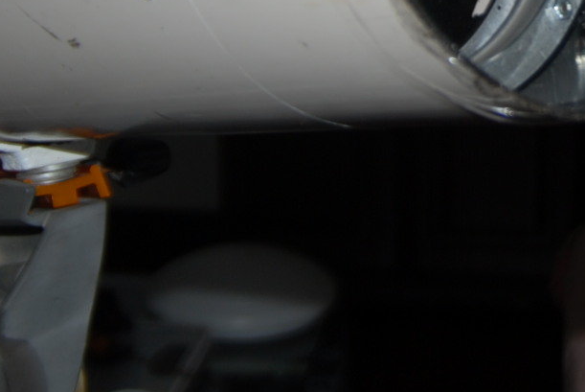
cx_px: 490
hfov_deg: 17.7
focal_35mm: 114
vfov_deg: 11.7
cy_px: -105
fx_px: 1855
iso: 100
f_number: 3.5
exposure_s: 1/60
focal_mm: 24
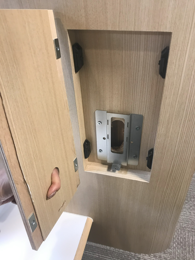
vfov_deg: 63.4
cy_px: 130
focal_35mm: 28
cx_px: 98
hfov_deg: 49.7
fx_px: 210
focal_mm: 3.99
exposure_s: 1/25
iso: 40
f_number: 1.8
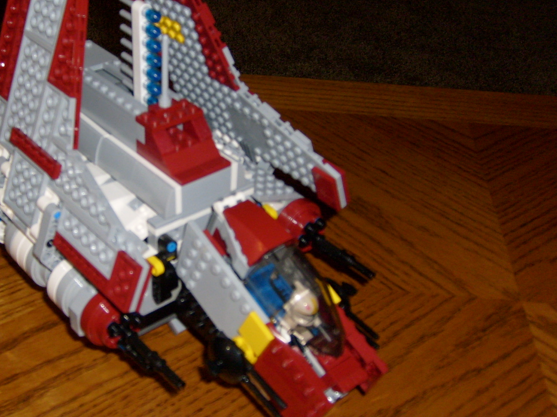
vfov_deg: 29.7
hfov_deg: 38.4
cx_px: 180
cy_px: 212
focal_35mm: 49
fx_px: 788
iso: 100
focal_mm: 5.8
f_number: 2.8
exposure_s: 1/45
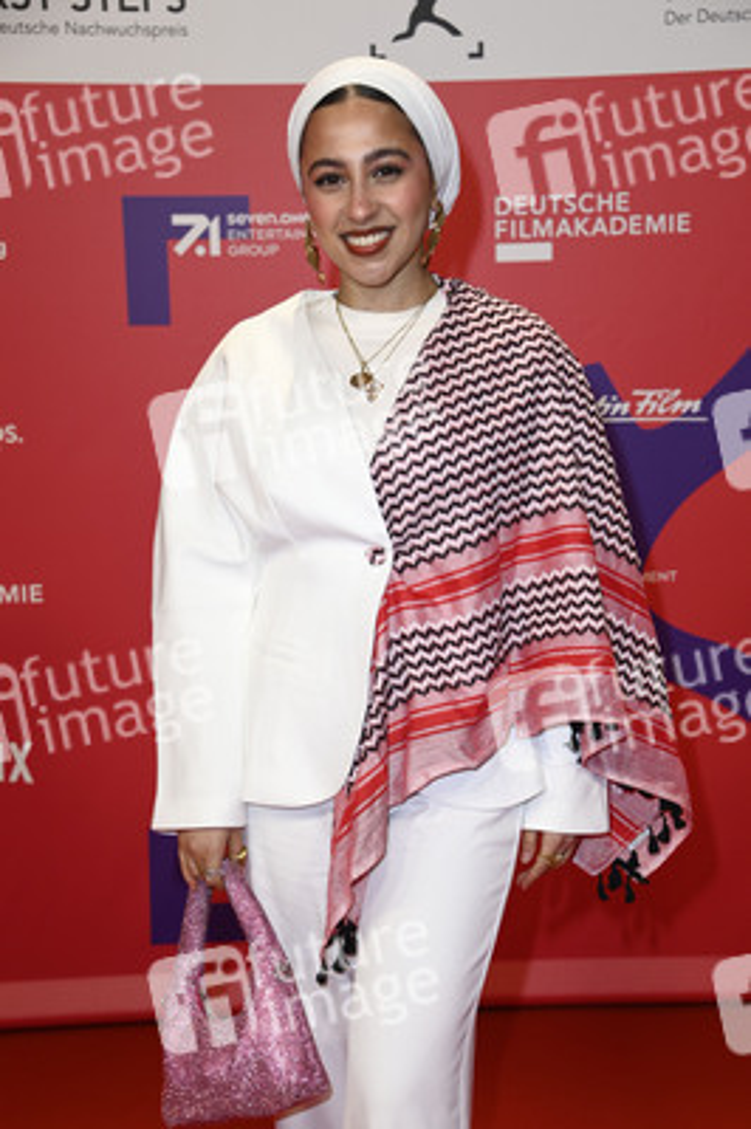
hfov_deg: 18.9
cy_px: 564
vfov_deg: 28.1
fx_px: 2257
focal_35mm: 72
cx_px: 376
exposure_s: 1/250
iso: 640
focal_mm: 72
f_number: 5.6
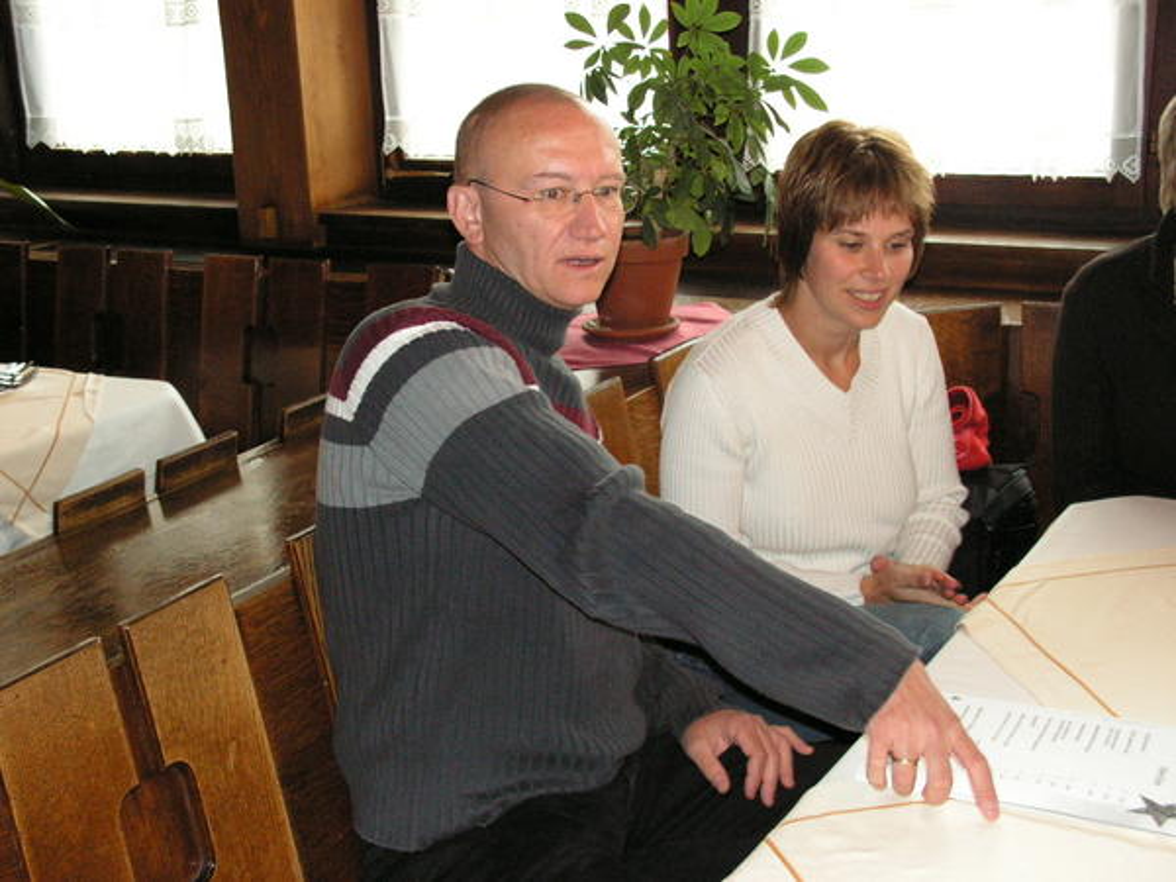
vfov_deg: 31.5
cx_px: 588
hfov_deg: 41.2
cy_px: 441
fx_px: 1563
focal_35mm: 46
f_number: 3.2
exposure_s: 1/40
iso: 160
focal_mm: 7.8
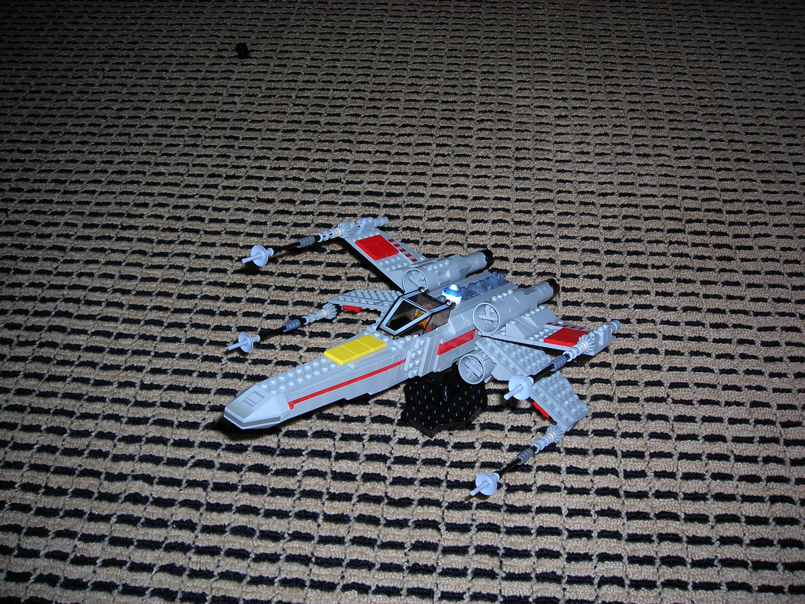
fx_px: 884
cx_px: 402
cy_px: 302
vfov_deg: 37.7
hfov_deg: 49.0
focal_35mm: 38
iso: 50
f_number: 3.2
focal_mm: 6.3
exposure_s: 1/60.1
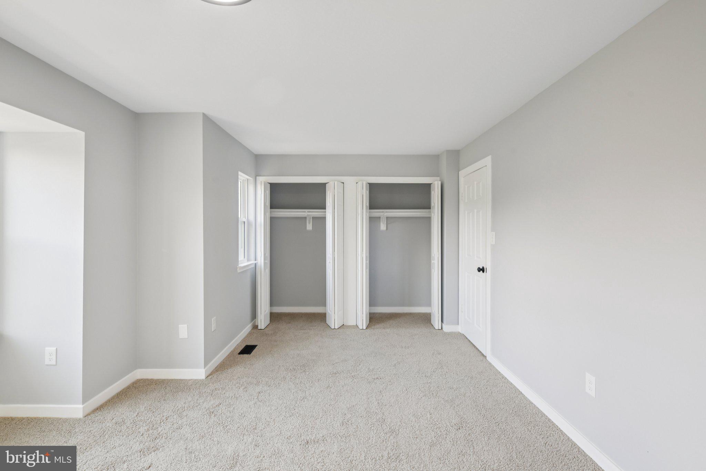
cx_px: 353
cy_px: 236
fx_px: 314
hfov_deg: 96.7
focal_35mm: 16
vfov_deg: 73.7
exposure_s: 1/15
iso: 280
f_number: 8
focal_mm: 16
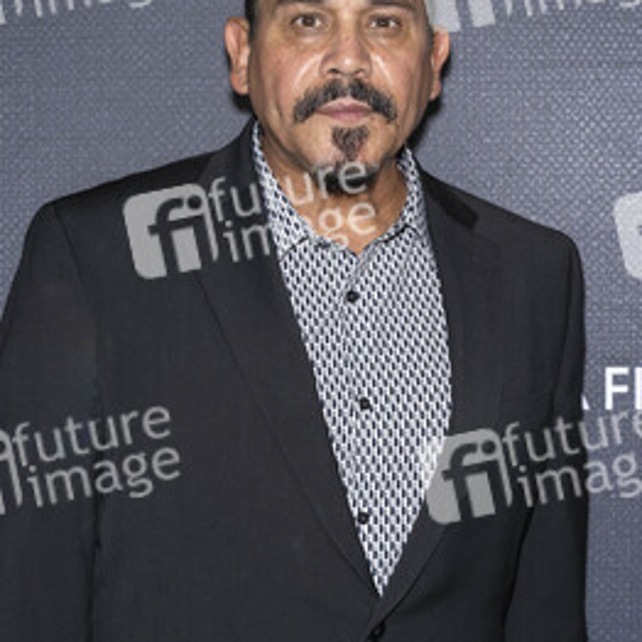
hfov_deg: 21.9
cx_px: 321
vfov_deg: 21.9
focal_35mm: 79
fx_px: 1658
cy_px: 343
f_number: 5.6
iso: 800
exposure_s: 1/200
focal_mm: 61
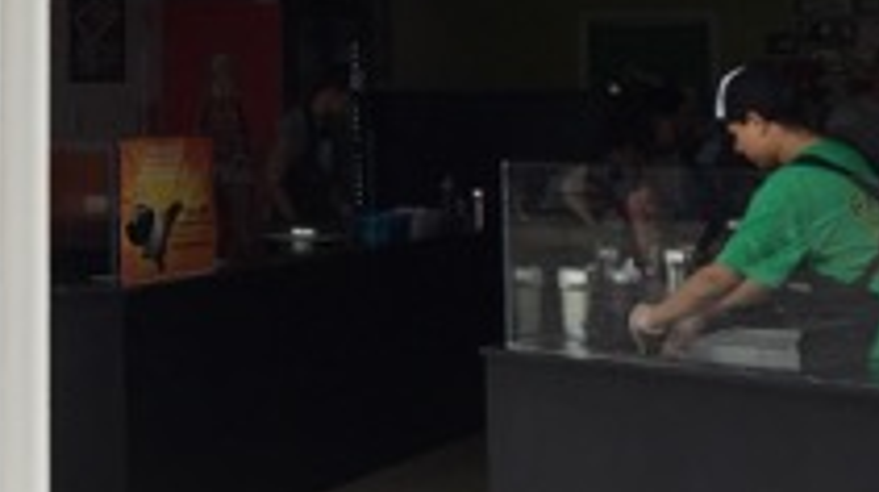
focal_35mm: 105
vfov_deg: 11.1
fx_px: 2444
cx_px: 4
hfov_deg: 19.8
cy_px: -186
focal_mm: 4.15
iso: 32
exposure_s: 1/3300
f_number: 2.2
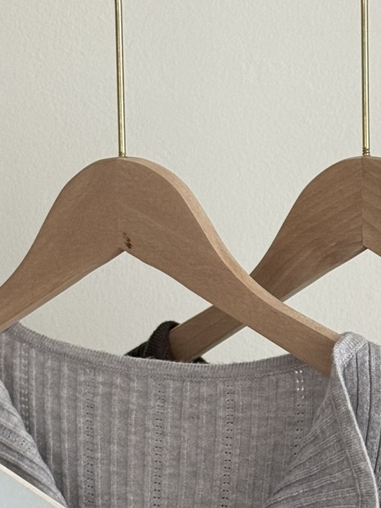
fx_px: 2012
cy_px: 439
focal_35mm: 137
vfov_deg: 14.3
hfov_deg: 10.8
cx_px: 322
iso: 125
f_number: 1.78
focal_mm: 6.76
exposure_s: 1/60
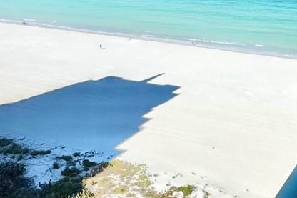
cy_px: 48
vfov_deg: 23.9
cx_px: 302
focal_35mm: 56
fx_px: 462
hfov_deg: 32.6
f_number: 2.2
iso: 50
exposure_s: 1/3546
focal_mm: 2.22
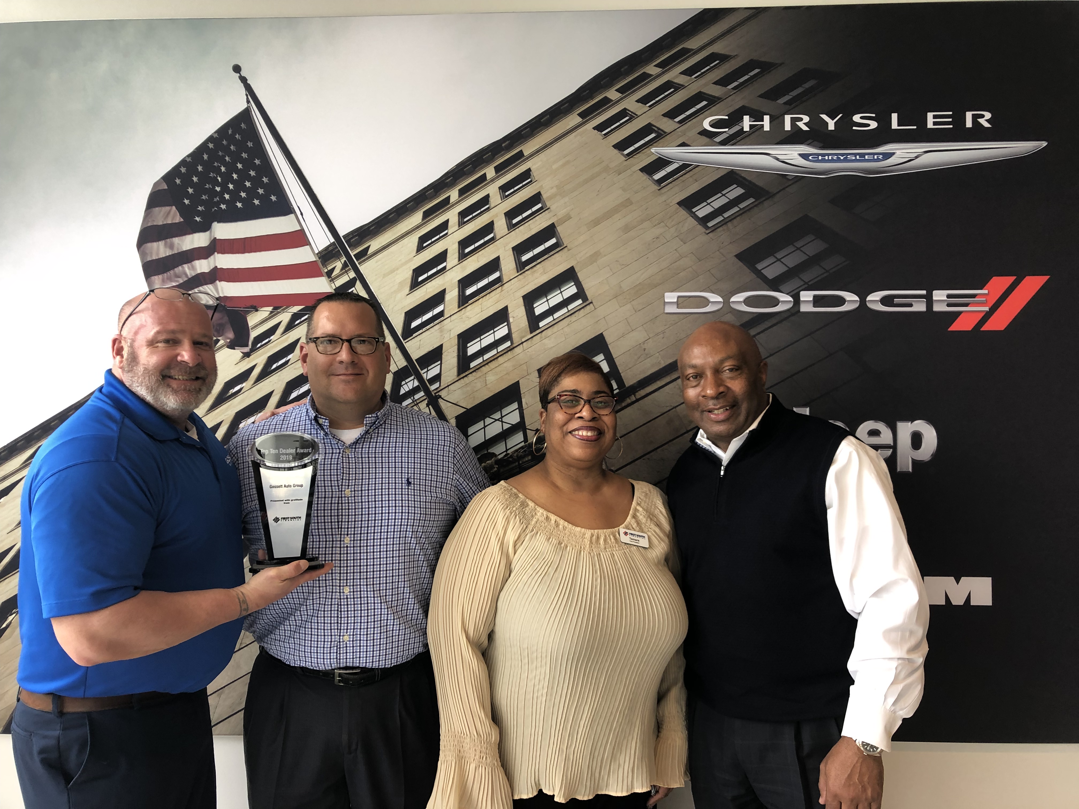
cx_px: 540
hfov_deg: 63.4
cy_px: 404
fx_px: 873
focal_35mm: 28
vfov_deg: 49.7
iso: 25
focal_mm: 3.99
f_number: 1.8
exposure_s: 1/40
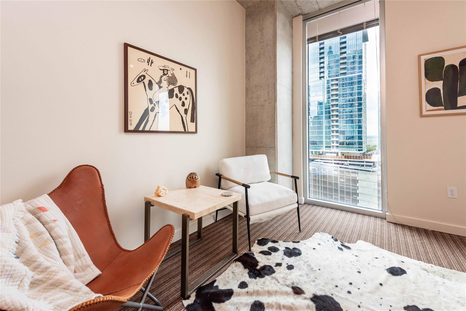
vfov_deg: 81.2
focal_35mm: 14
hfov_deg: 104.2
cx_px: 233
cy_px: 156
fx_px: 181
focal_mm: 14
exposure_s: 1/125
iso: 320
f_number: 5.6
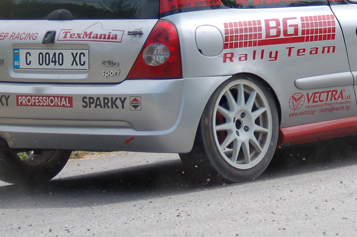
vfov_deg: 5.4
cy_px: -11
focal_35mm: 254
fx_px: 2517
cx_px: 283
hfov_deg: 8.1
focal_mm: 66
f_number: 5.3
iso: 320
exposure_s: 1/1000
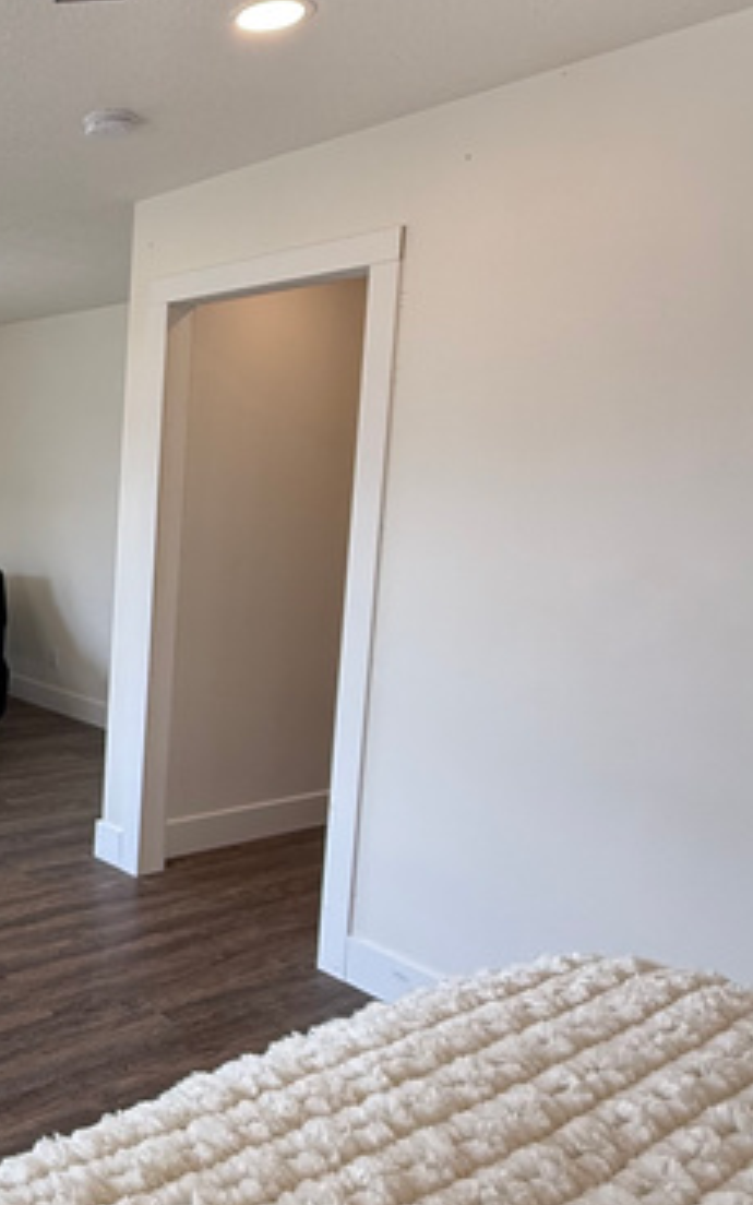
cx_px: -124
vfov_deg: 61.2
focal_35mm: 31
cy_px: 580
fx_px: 1018
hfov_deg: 33.8
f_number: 2.2
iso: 200
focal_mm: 2.22
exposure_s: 1/99
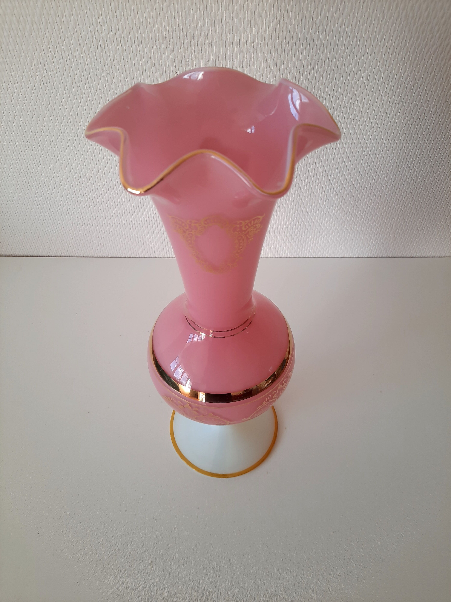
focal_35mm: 25
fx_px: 434
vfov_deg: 69.4
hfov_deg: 54.9
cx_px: 226
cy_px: 301
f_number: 2
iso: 50
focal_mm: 4.6
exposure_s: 1/100
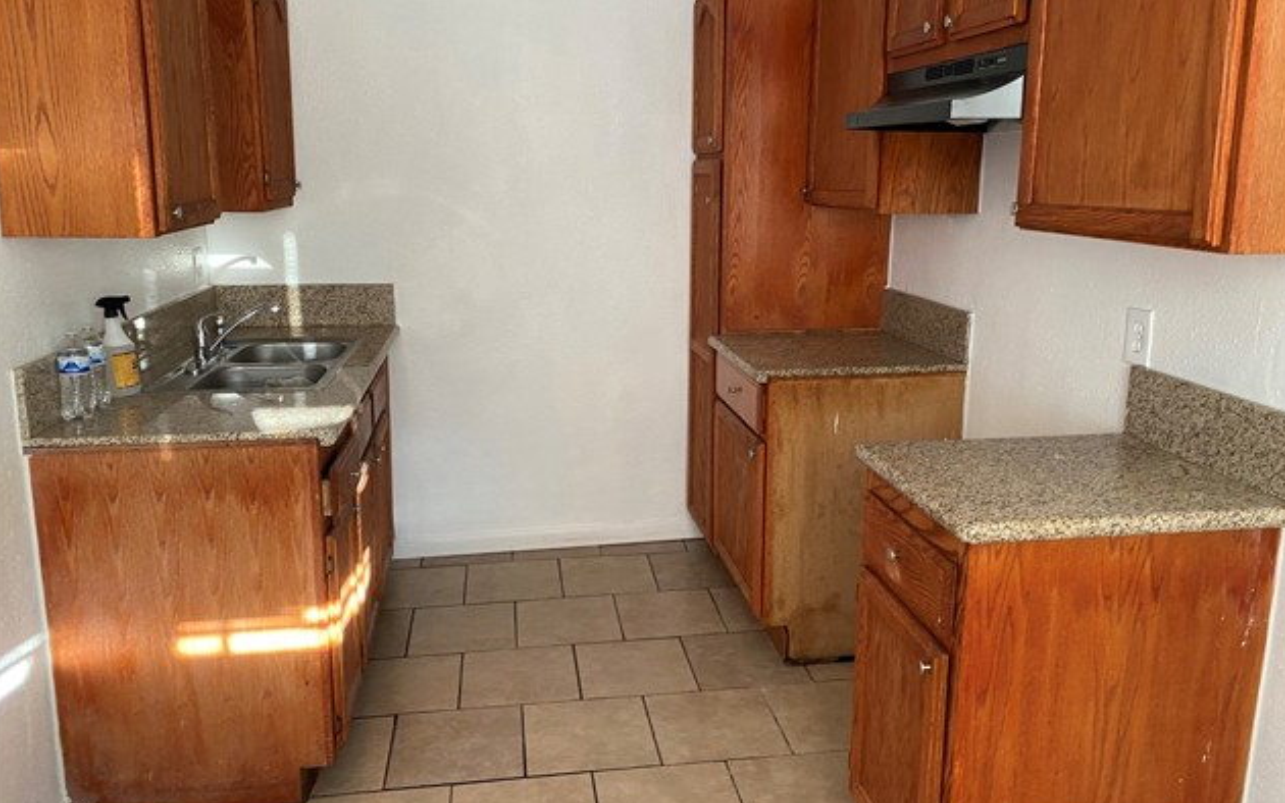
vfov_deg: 44.5
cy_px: 373
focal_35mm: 28
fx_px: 981
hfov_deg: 66.5
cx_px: 642
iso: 125
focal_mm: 4.25
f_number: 1.8
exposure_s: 1/84
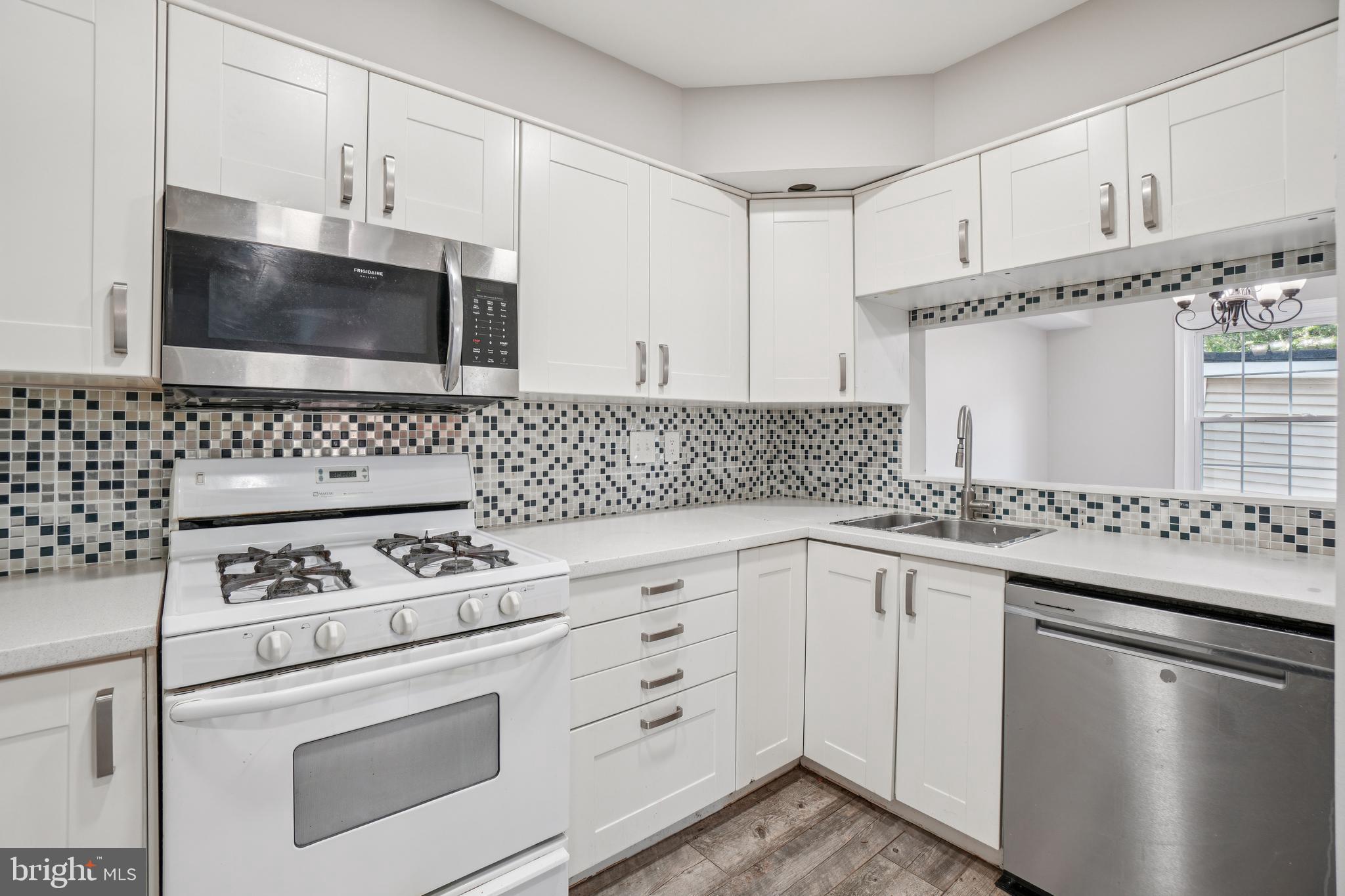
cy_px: 448
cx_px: 672
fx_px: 560
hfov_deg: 100.4
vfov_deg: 77.3
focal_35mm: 15
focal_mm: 10
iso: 100
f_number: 7.1
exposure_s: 1/4
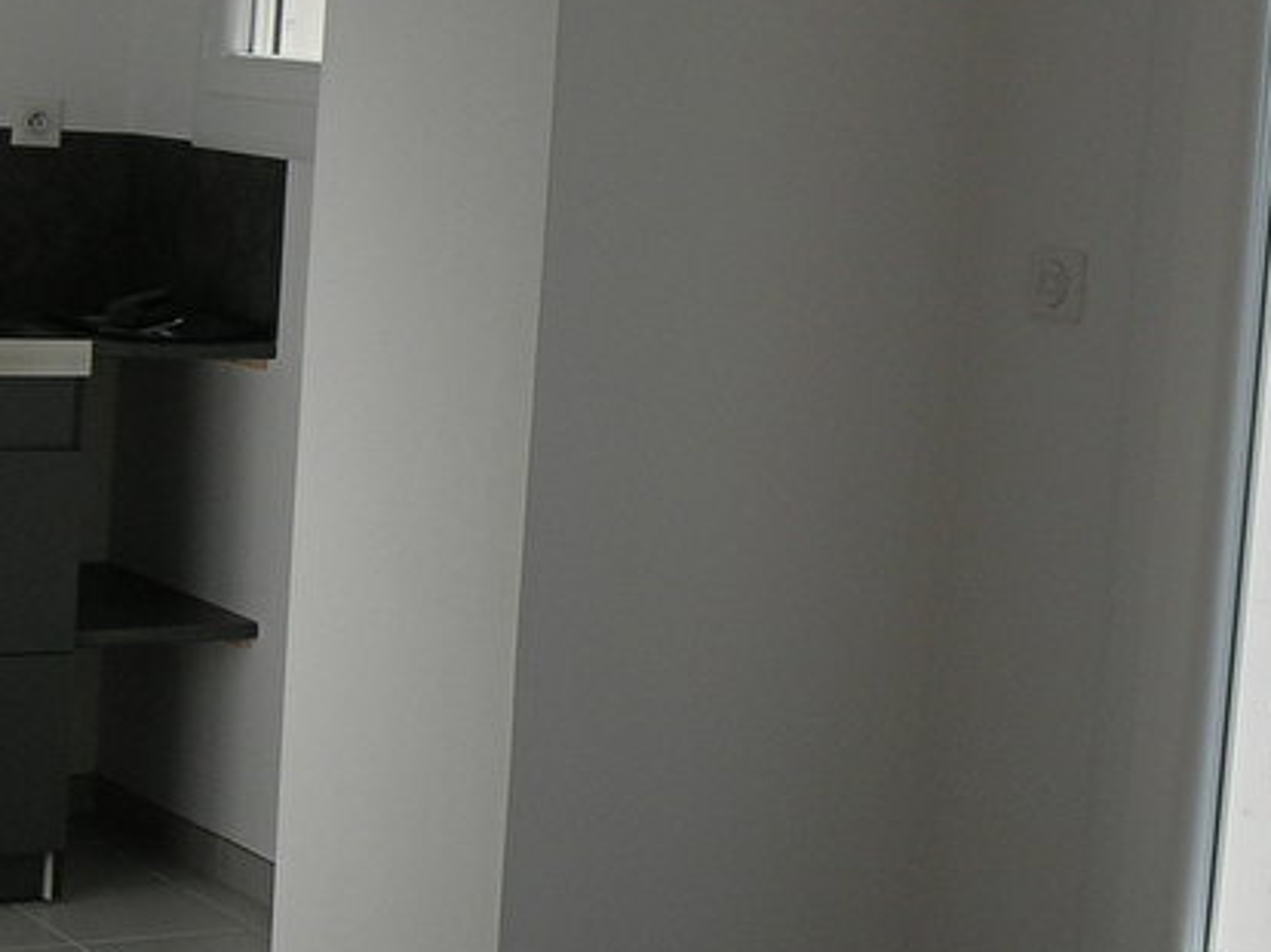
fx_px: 3449
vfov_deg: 15.7
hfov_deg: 20.7
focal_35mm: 94
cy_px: 402
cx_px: 933
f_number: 4.8
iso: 64
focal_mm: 7.8
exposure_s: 1/321
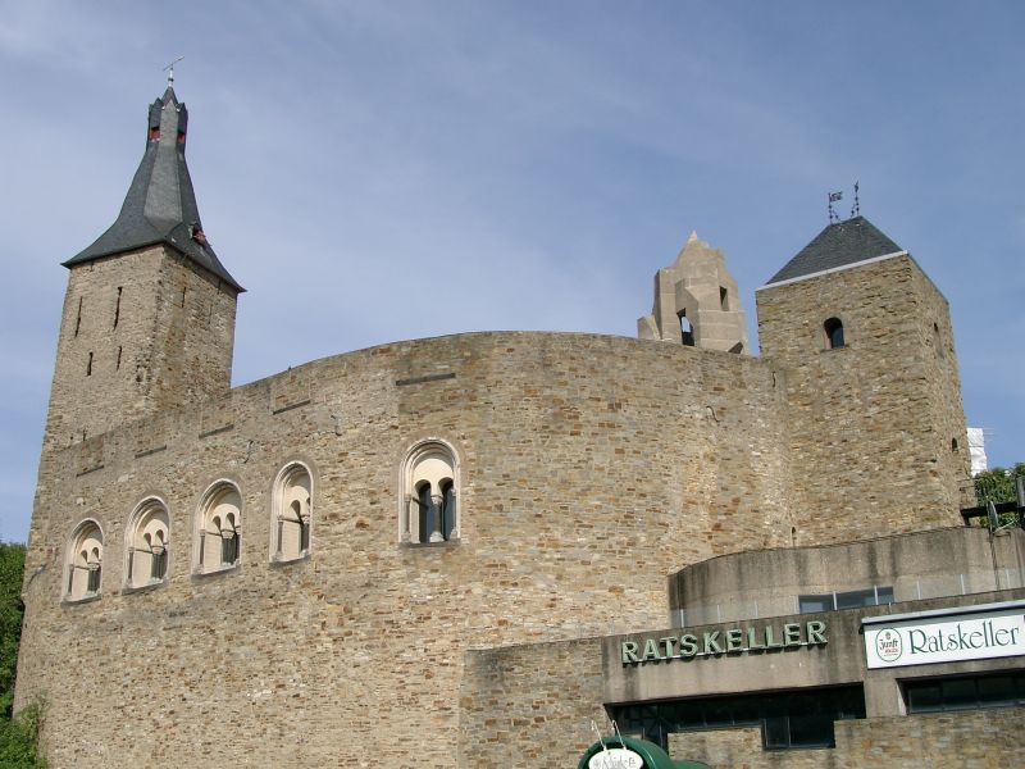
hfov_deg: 44.8
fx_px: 1244
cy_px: 384
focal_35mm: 42
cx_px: 512
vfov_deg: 34.3
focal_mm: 8.82
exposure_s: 1/520
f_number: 5.6
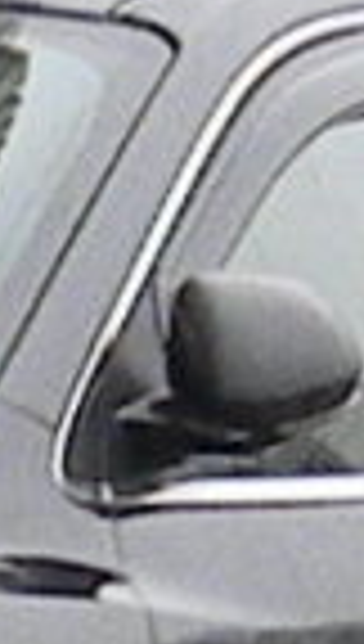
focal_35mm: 647
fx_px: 11043
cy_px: 910
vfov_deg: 3.3
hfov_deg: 1.9
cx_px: -638
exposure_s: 1/249
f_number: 4.5
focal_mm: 15.1
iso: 984
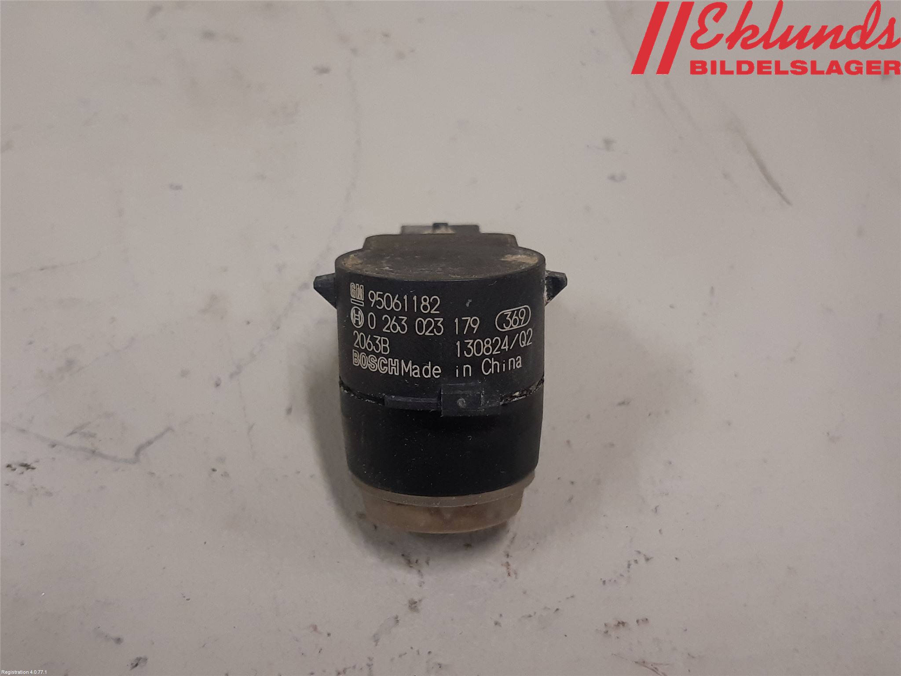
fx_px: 677
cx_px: 450
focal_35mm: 26
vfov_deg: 53.1
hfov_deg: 67.3
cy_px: 338
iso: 125
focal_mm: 3.93
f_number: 1.7
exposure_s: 1/50
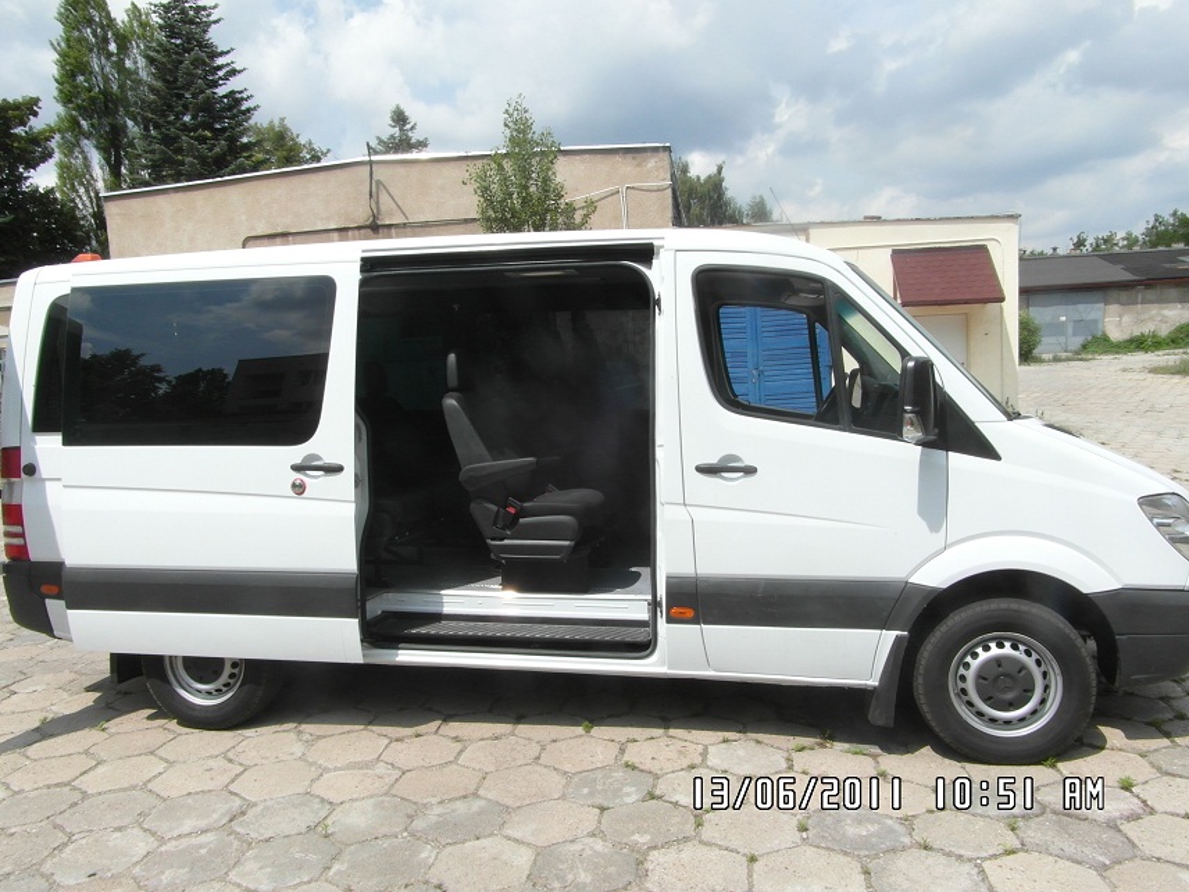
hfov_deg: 71.6
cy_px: 446
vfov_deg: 56.8
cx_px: 594
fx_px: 824
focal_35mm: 24
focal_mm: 4
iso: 80
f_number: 7.3
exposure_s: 1/250
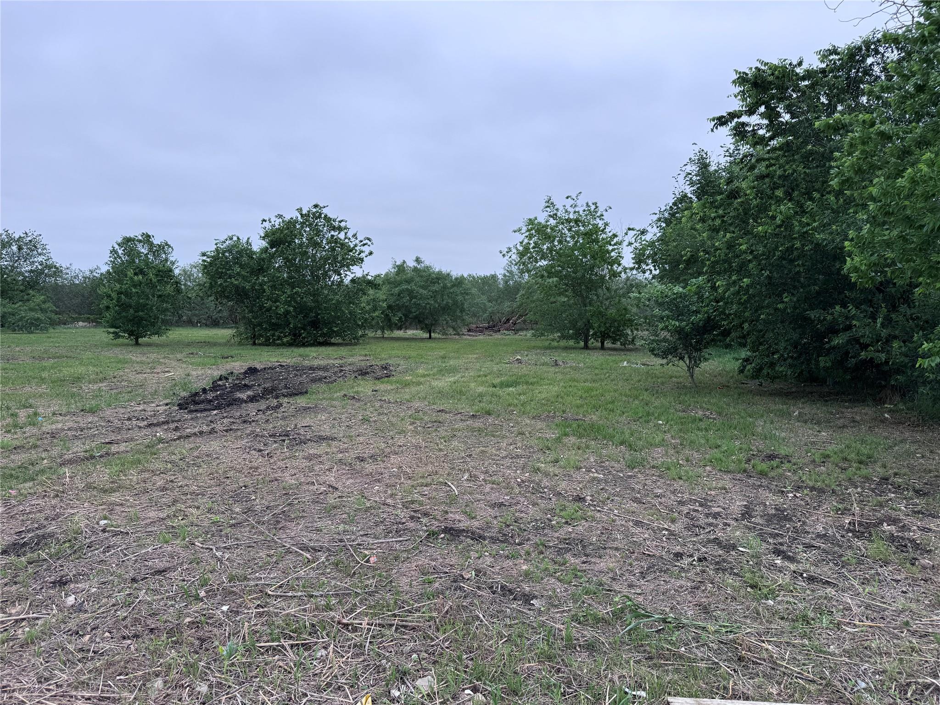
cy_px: 352
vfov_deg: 56.8
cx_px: 470
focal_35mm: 24
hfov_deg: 71.6
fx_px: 652
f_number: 1.78
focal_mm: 6.76
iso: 80
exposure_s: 1/2252
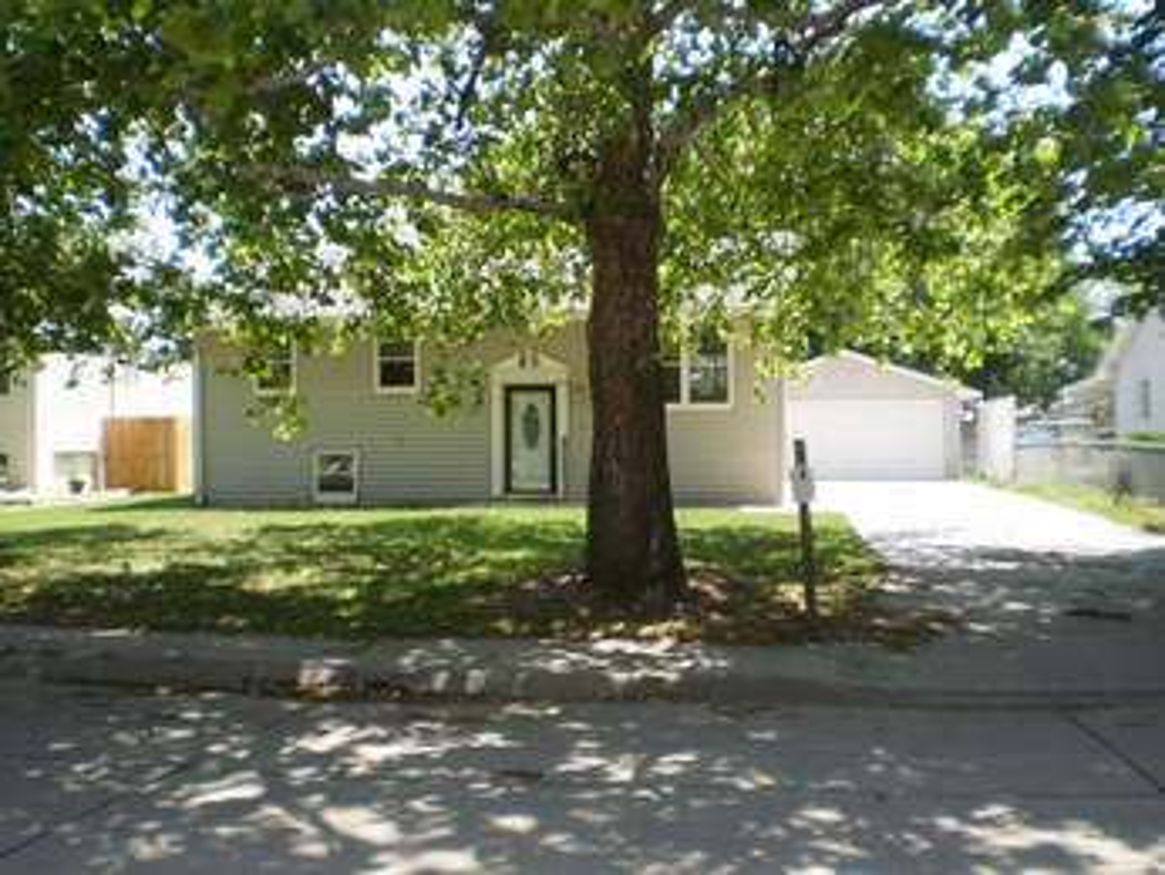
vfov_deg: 39.7
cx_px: 582
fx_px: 1212
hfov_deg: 51.3
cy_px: 438
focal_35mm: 36
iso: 64
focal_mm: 6.3
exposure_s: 1/250
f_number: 3.1
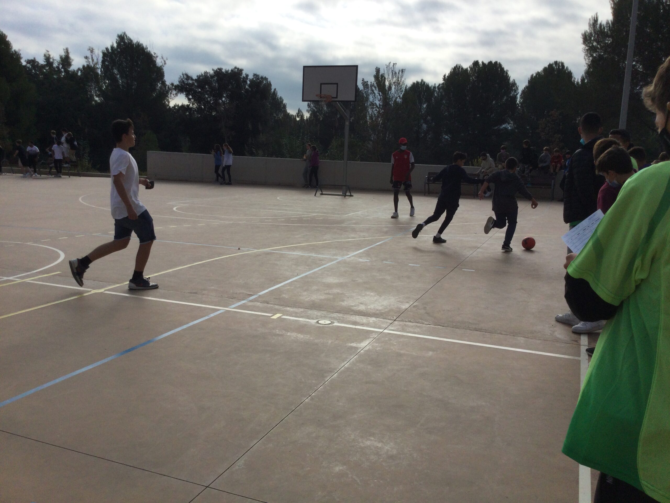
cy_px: 252
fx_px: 600
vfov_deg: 45.4
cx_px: 335
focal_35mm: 31
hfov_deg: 58.4
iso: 25
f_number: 2.4
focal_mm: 3.3
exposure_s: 1/3401
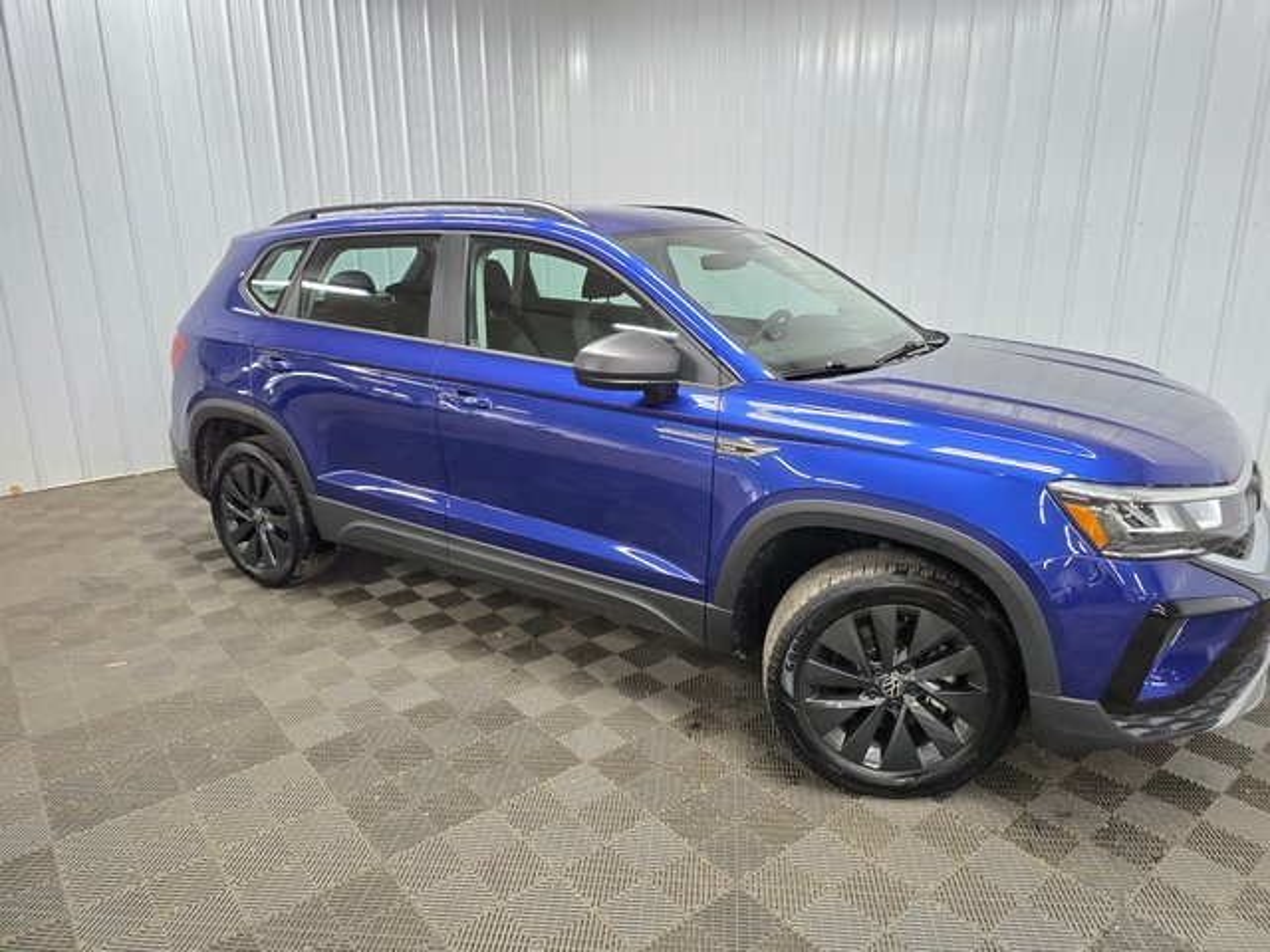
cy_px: 476
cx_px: 635
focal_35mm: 23
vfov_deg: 58.9
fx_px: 844
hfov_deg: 73.9
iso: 400
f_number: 1.7
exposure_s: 1/120
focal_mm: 6.3
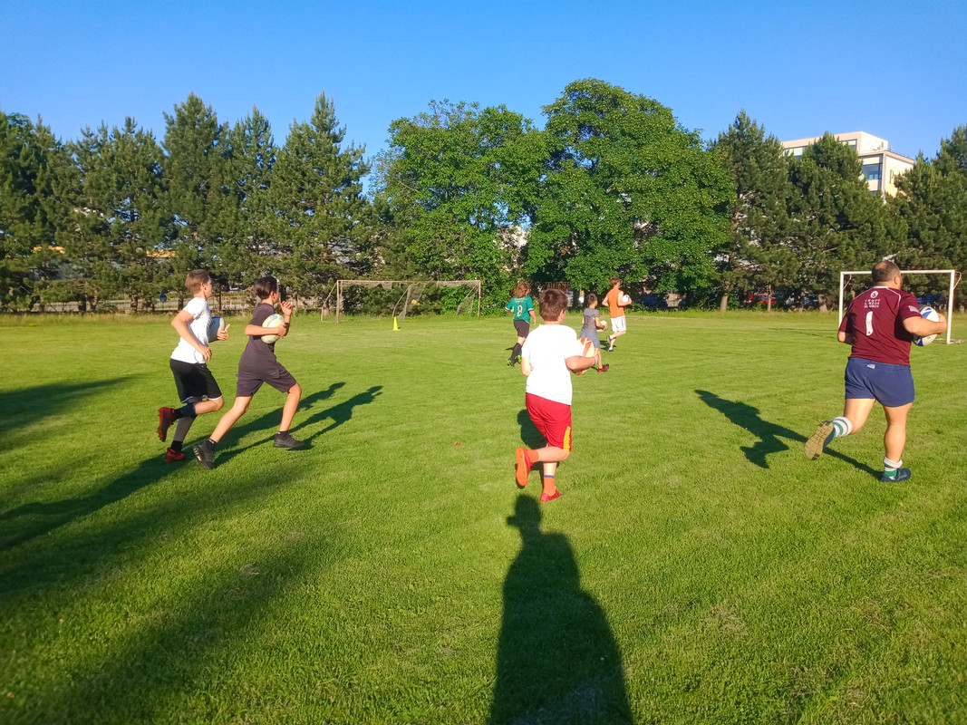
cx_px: 484
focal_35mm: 27
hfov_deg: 65.3
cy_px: 362
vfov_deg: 51.3
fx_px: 754
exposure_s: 1/1056
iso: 111
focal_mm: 3.54
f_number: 2
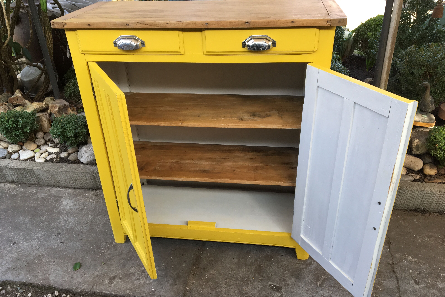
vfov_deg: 42.2
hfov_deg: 60.3
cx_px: 221
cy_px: 168
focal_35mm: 31
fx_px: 383
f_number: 2.2
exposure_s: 1/120
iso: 40
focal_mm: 4.15
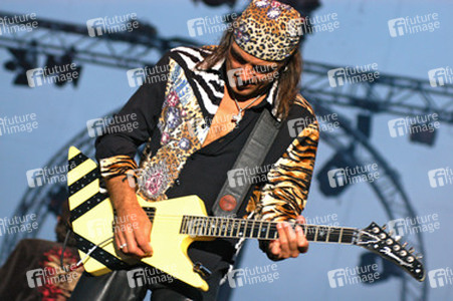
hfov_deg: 17.1
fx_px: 1509
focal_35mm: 120
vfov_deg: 11.4
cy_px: 150
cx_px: 226
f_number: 4
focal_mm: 80
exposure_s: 1/60
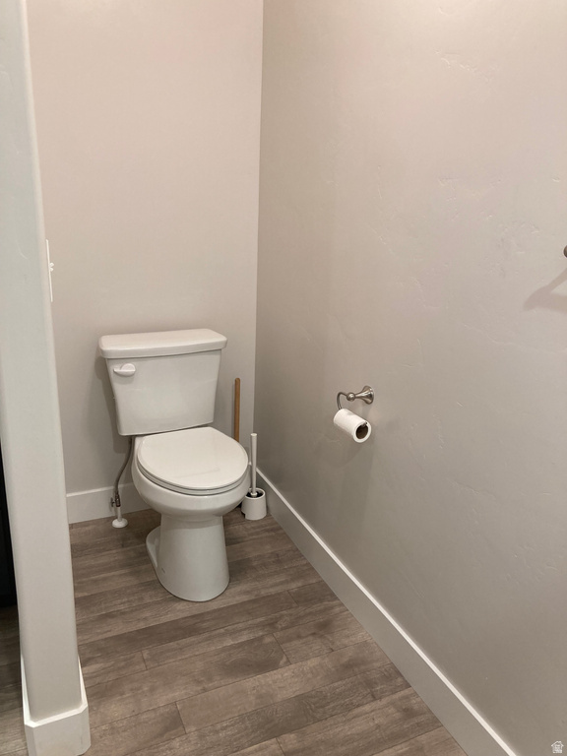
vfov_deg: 63.4
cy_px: 378
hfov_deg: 49.7
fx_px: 612
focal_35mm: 28
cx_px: 284
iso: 100
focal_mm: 3.99
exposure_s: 1/60
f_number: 1.8
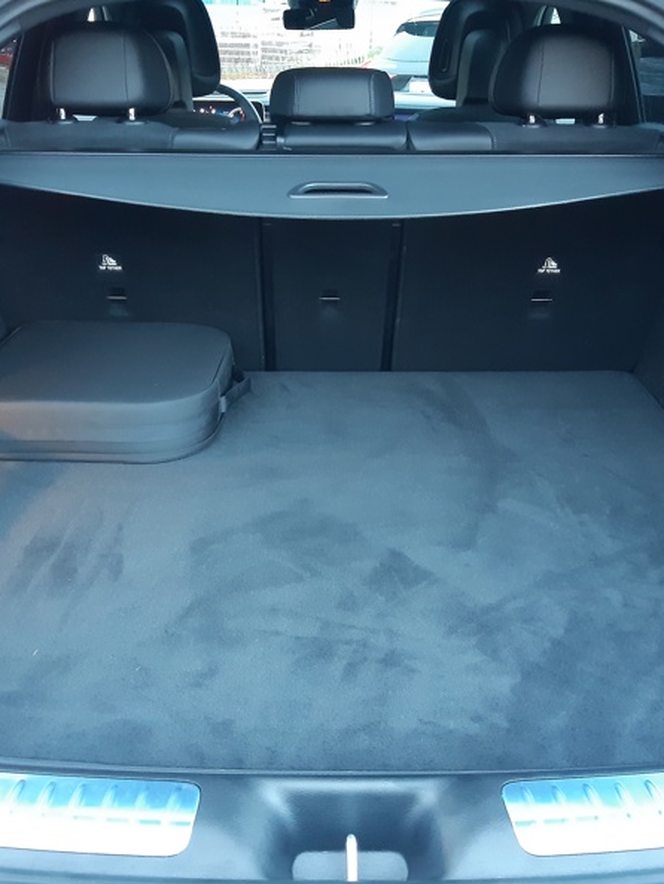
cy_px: 442
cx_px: 319
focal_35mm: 35
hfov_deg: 40.7
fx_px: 895
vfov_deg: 52.6
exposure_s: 1/20
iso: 640
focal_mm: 3.92
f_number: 1.7
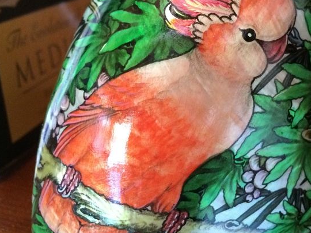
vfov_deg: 28.7
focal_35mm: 50
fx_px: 449
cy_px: 57
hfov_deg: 37.1
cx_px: 238
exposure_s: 1/17
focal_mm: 4.12
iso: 320
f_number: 2.2
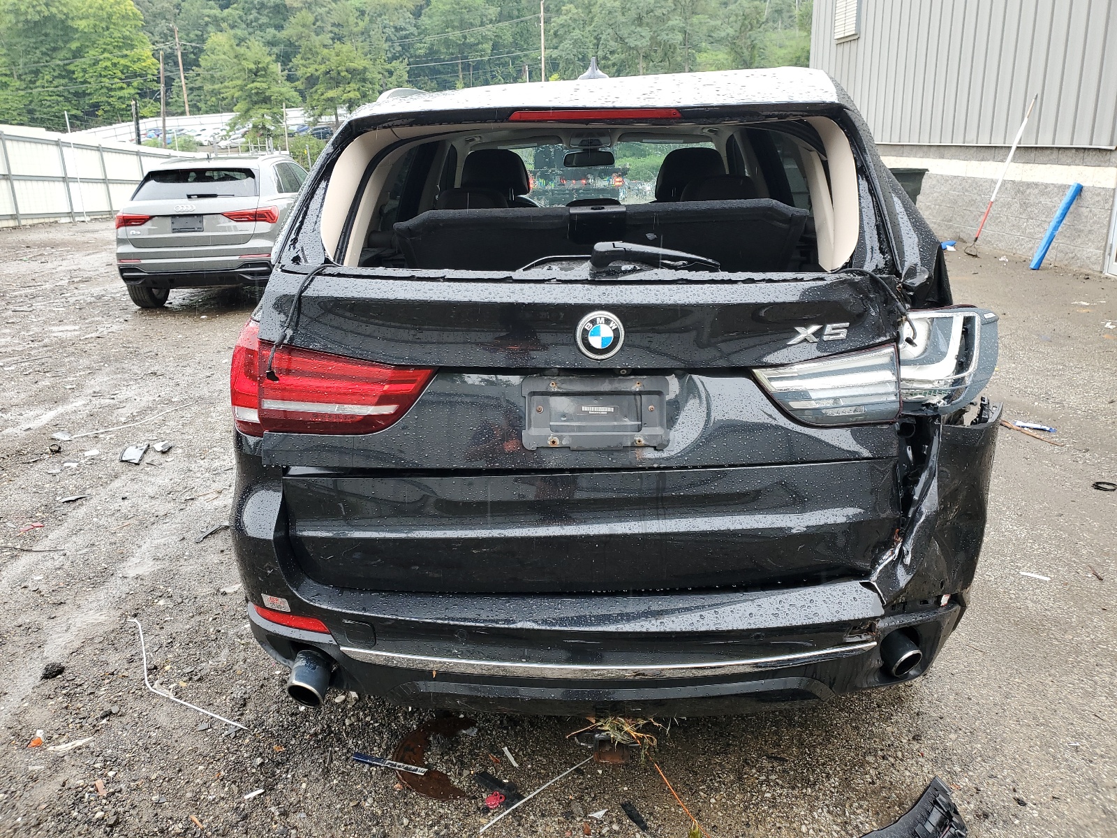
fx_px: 839
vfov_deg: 53.1
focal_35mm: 26
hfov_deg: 67.3
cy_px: 419
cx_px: 558
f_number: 1.5
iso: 50
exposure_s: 1/179
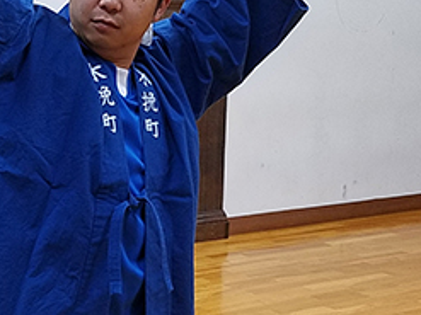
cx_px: 68
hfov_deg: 21.9
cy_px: 180
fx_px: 1070
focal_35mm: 88
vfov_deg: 16.8
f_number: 2.4
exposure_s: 1/15
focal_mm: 2.15
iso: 1600
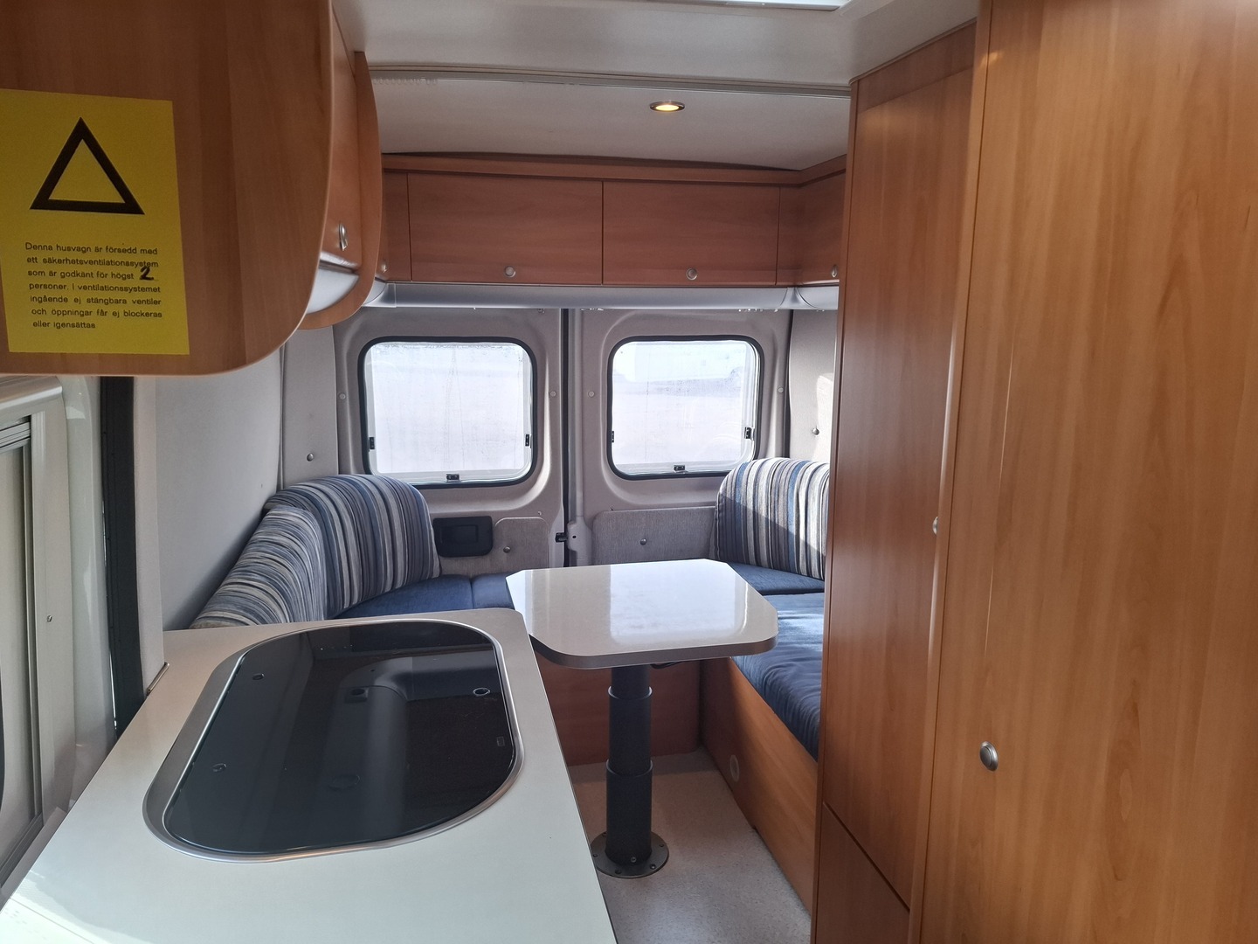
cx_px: 629
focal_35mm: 23
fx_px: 836
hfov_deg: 73.9
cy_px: 472
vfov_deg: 58.9
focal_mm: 5.54
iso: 50
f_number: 1.8
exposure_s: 1/130
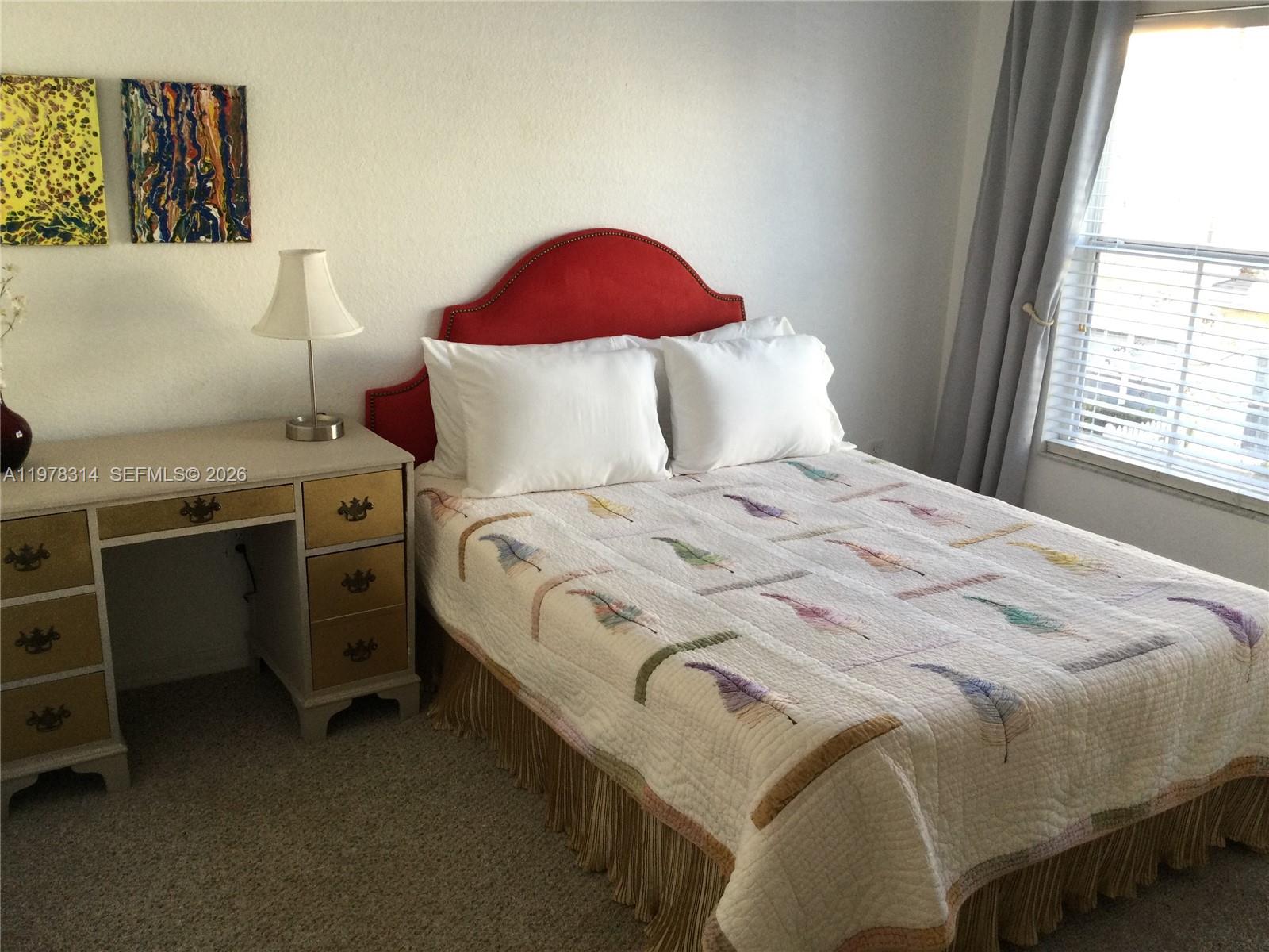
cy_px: 476
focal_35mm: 31
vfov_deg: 45.4
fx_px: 1136
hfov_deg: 58.4
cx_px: 634
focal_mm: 3.3
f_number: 2.4
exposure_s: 1/40
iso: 32
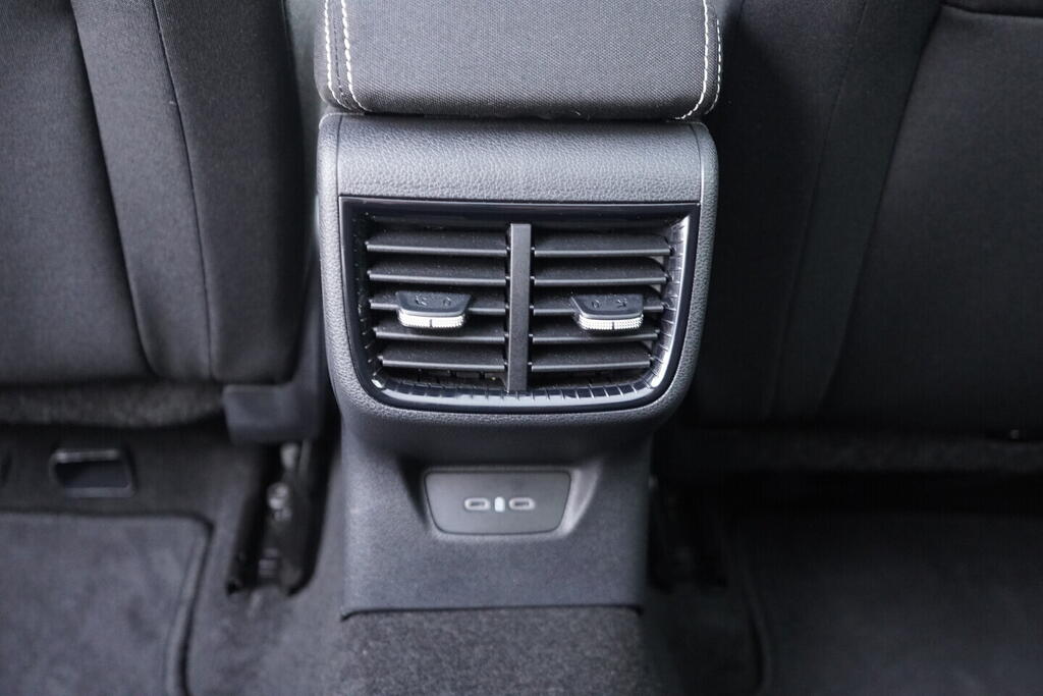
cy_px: 348
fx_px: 1043
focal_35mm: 36
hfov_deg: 53.1
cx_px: 522
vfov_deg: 36.9
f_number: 2.8
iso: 2500
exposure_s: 1/40
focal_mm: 24
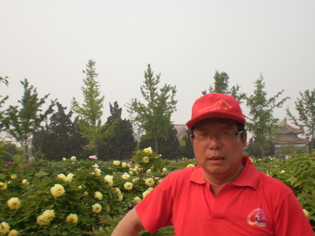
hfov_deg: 42.1
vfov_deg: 32.1
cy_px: 144
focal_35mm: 45
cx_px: 159
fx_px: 409
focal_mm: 6.3
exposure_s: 1/250
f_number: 4.6
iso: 100
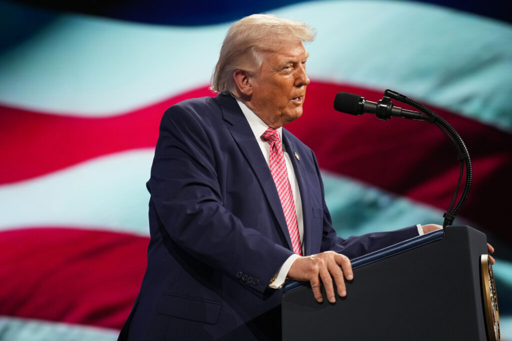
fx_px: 3456
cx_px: 256
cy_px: 170
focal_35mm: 243
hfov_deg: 8.5
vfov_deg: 5.7
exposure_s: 1/400
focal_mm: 162
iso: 1250
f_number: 2.8
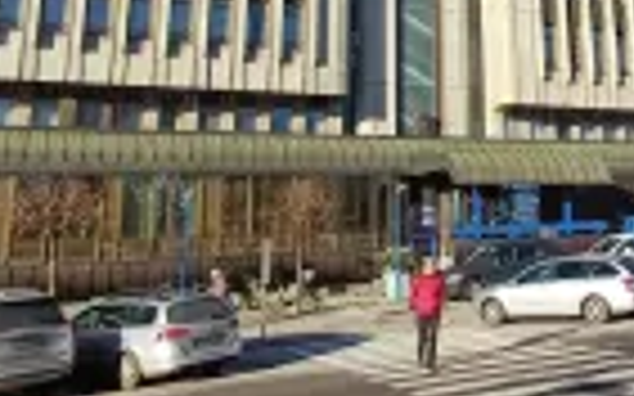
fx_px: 829
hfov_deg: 39.8
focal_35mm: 48
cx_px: 526
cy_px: 14
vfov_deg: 25.7
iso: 40
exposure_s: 1/864
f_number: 2.2
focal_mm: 1.64
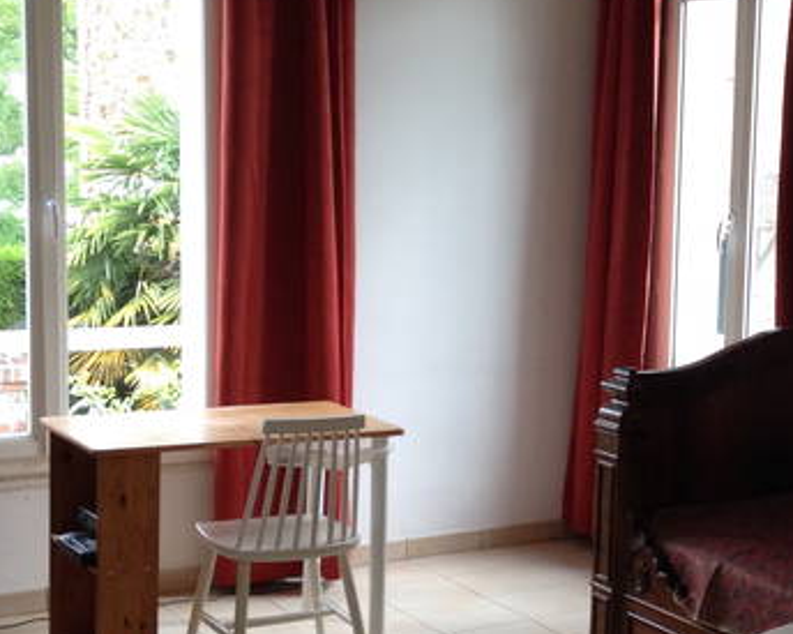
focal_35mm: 74
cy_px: 334
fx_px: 1736
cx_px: 703
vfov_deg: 20.7
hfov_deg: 25.0
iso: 80
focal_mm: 4.12
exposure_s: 1/120
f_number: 2.4
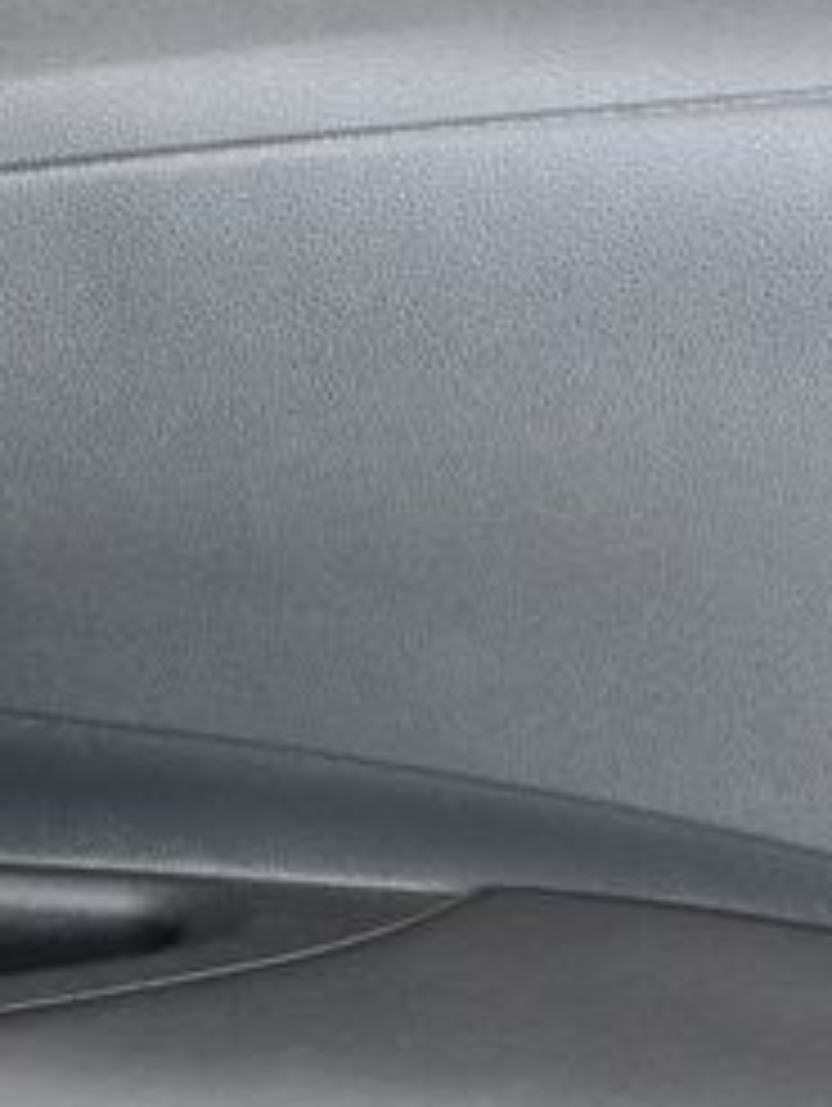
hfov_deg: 9.9
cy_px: 896
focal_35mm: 150
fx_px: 4799
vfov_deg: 13.1
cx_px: 324
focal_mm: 40
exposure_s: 1/100
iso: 2500
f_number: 5
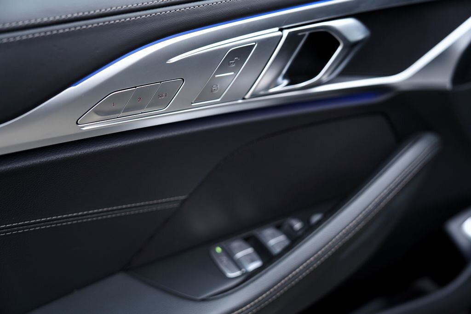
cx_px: 236
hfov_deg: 49.5
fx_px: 510
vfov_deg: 34.2
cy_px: 157
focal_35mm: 39
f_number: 2.8
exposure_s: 1/40
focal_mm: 39
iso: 250
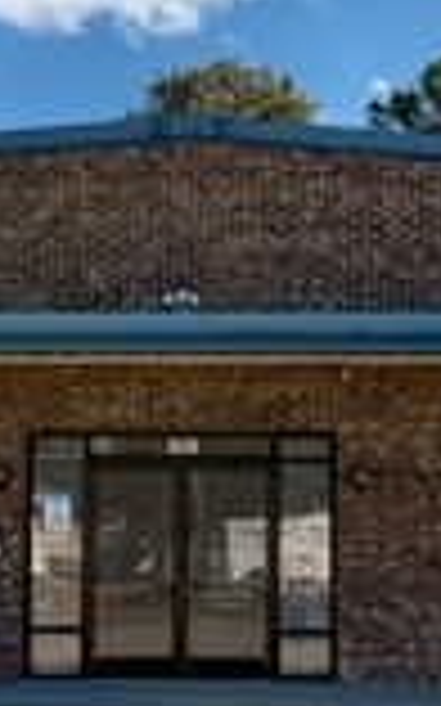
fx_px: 1559
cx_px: 243
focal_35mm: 81
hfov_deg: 16.1
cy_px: 402
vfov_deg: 25.5
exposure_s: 1/6711
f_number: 1.78
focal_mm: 6.76
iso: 100
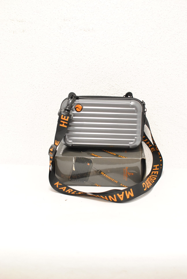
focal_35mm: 52
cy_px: 140
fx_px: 408
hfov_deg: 25.8
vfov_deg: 37.8
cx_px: 94
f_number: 4
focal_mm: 35
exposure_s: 1/100
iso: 800
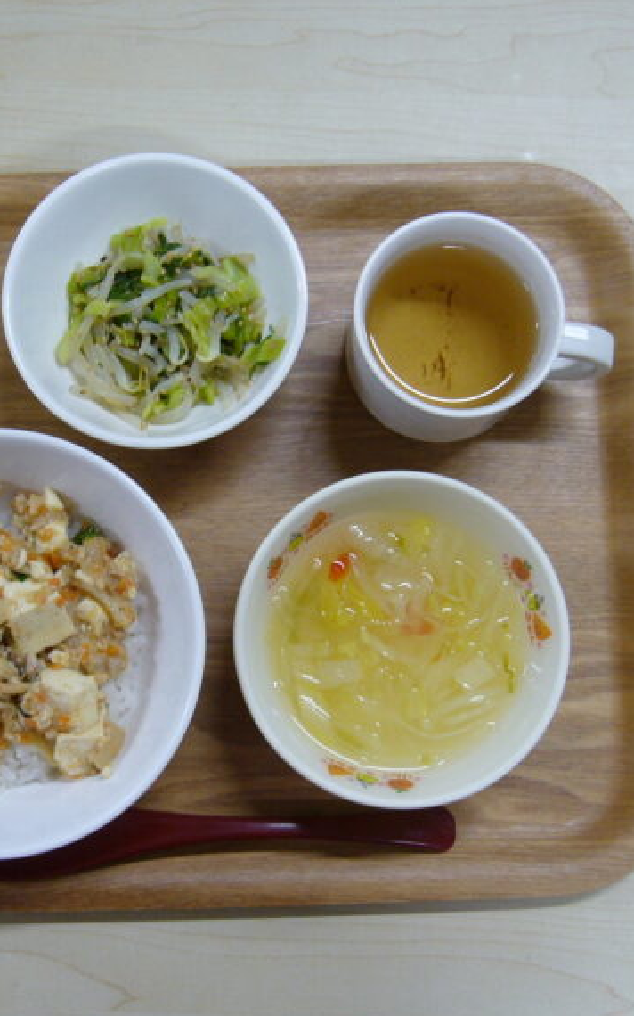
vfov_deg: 40.3
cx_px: 196
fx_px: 1383
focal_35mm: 50
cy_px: 508
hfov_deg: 25.6
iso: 100
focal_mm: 5.8
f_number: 2.8
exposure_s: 1/30
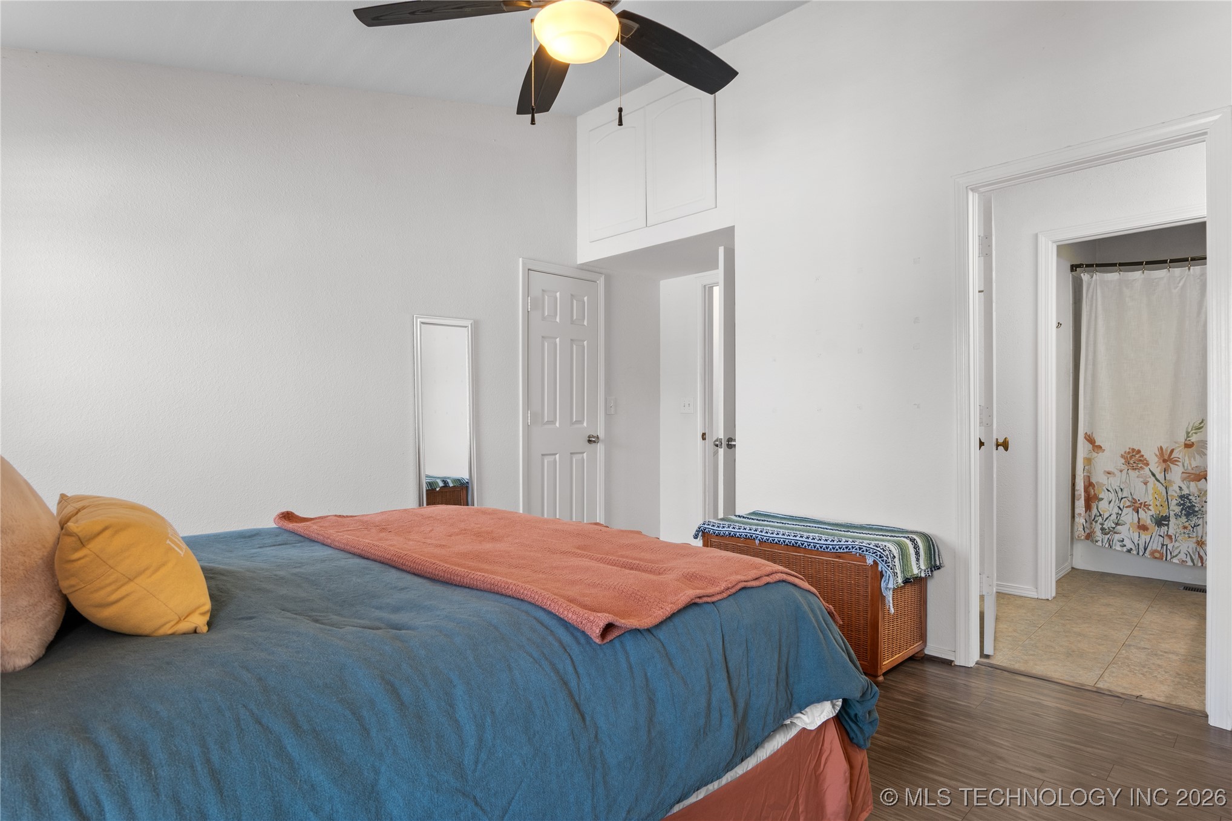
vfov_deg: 67.4
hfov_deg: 90.0
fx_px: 616
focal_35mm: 18
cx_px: 616
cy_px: 410
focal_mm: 18
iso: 640
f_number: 11
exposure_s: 1/2.5
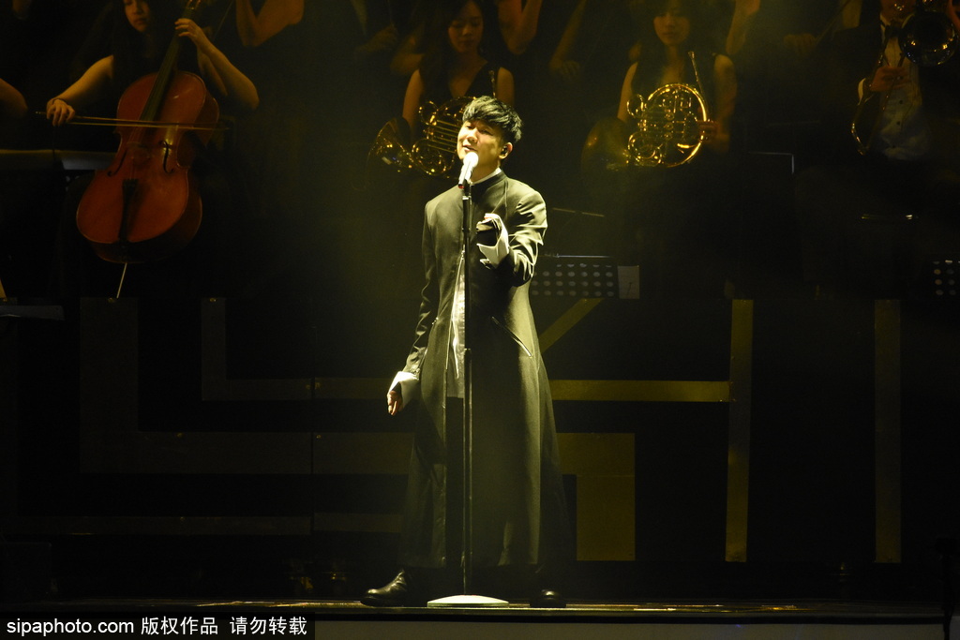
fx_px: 16401
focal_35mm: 615
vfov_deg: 2.2
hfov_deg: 3.4
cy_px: 320
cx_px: 480
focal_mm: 410
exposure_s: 1/250
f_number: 5.6
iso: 3200
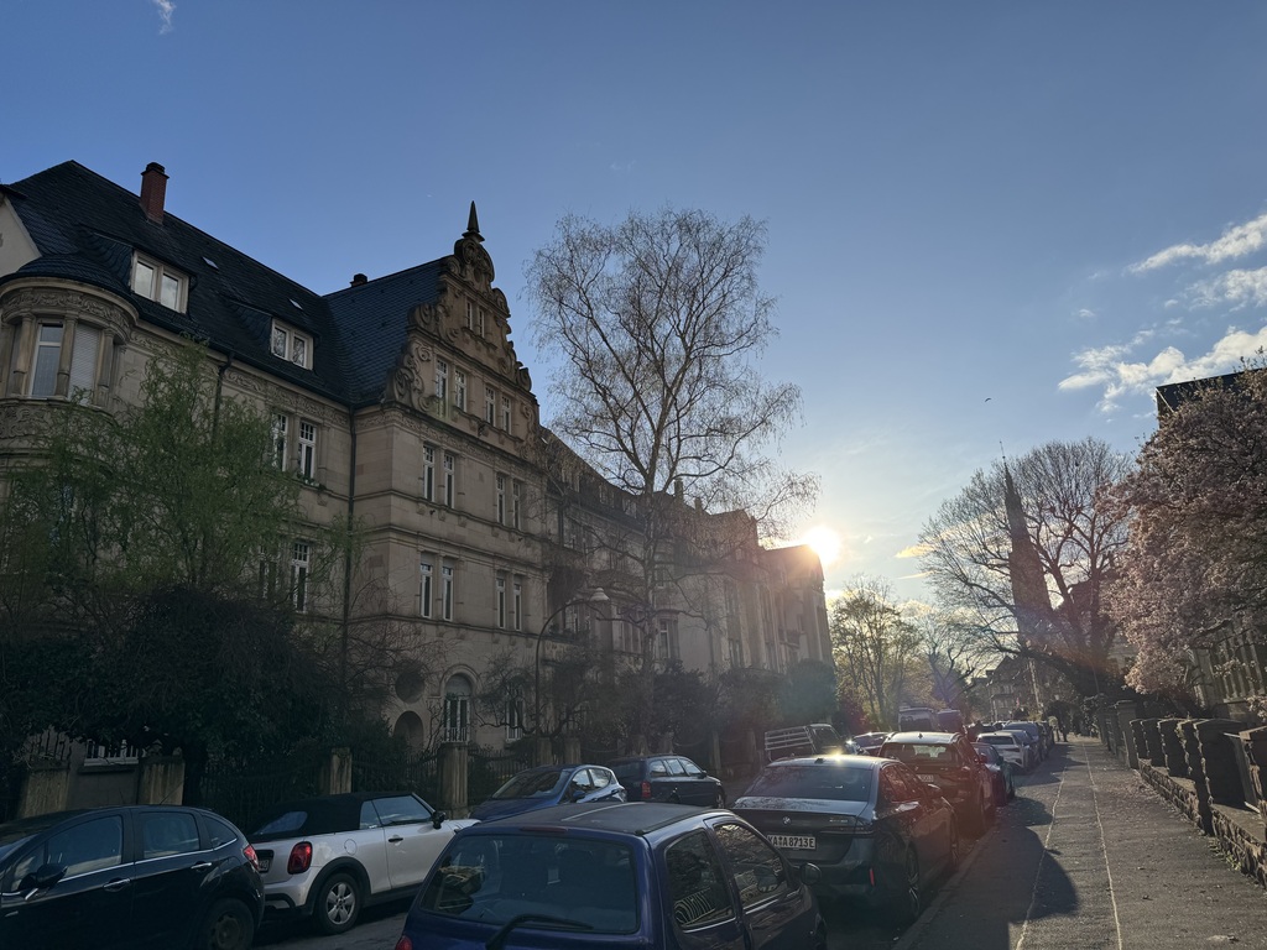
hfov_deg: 71.6
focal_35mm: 24
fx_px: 878
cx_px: 634
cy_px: 475
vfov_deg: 56.8
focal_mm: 6.76
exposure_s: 1/6410
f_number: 1.78
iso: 80
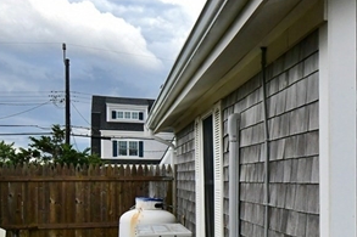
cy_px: 190
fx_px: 555
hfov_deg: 32.8
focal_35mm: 56
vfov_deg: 23.8
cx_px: 357
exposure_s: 1/640
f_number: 11
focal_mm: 16
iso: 2000
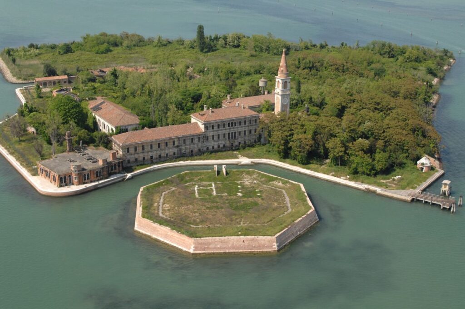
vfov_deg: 28.0
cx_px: 232
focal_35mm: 48
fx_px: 619
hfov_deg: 41.2
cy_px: 154
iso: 200
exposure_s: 1/800
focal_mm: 32
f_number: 5.6
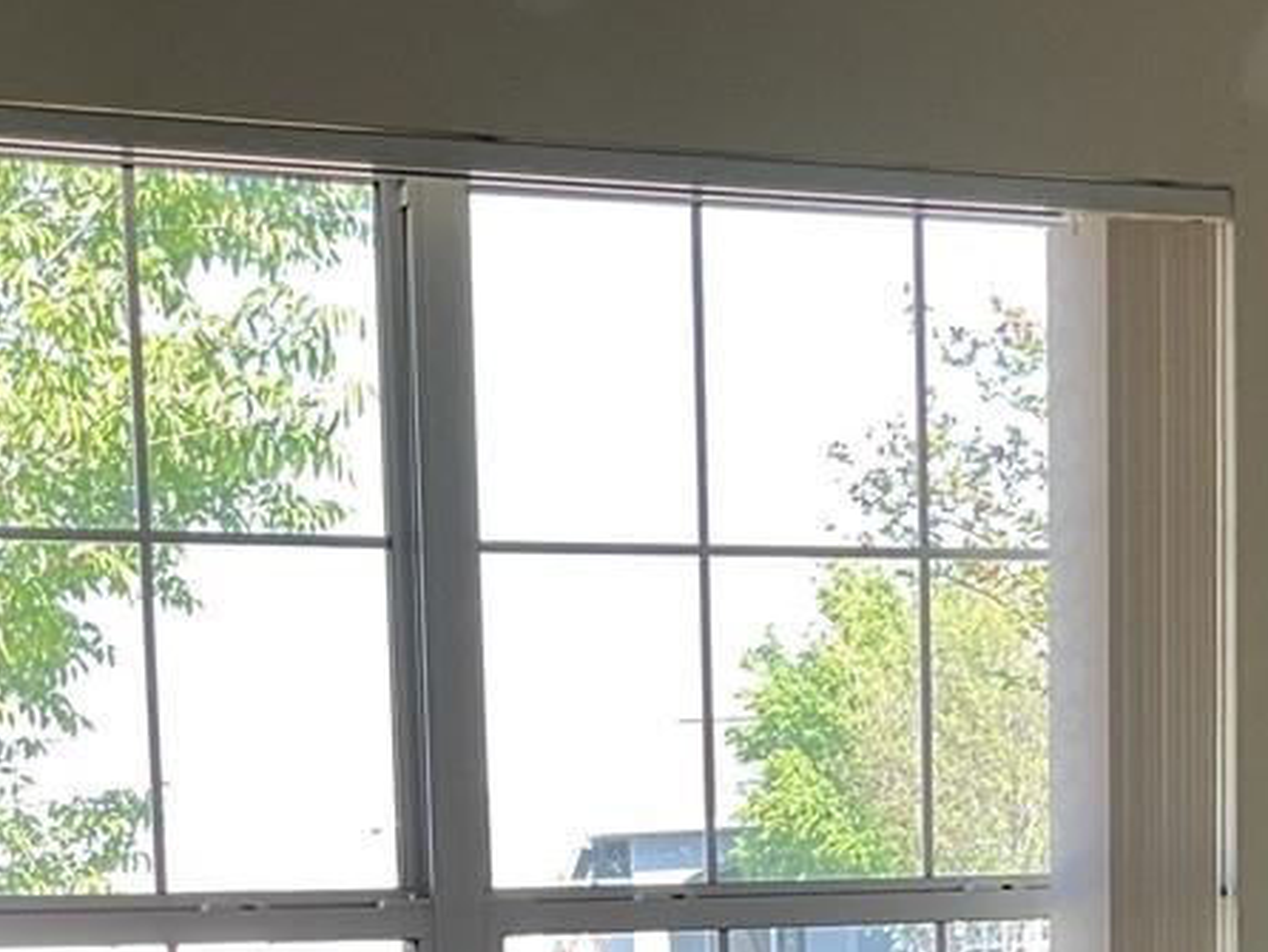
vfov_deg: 13.3
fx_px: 3812
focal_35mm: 104
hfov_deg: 18.8
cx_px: 407
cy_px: 1509
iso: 40
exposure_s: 1/120
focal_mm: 3
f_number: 1.8
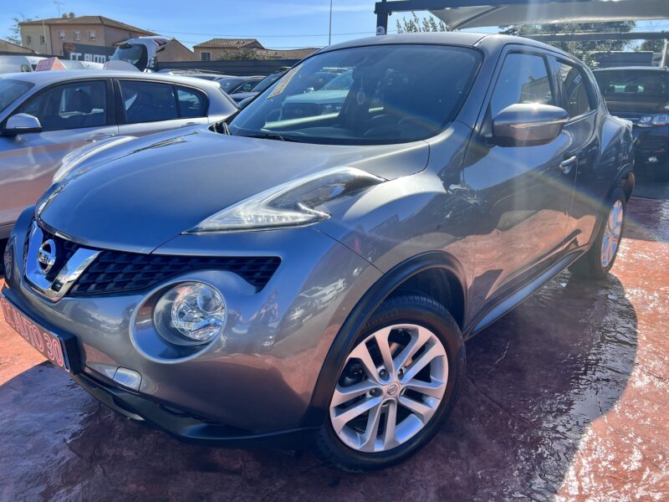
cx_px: 334
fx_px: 502
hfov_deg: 67.3
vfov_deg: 53.1
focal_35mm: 26
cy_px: 251
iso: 50
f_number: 1.5
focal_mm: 5.7
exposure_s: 1/1621
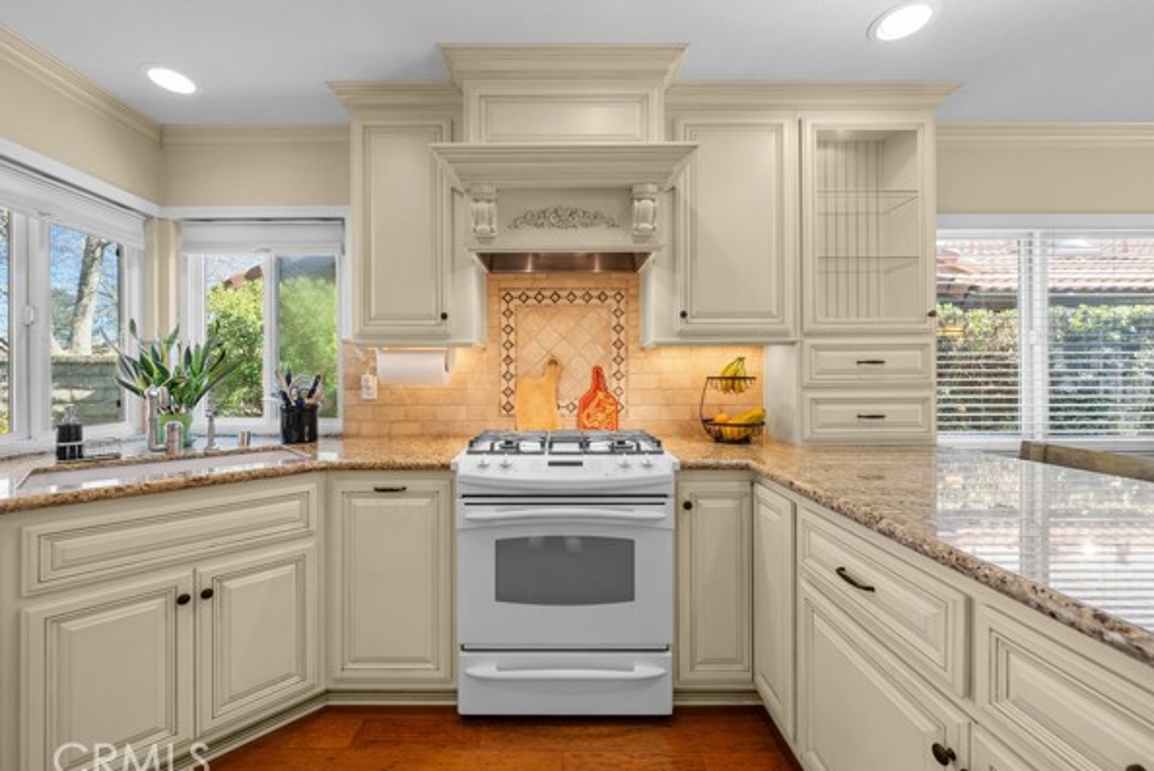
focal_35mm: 14
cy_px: 374
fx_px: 449
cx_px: 563
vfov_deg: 81.3
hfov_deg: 104.2
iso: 250
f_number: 9
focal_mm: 13
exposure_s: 1/1.67
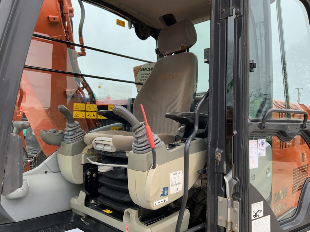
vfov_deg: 46.8
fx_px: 269
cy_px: 115
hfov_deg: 60.0
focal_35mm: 30
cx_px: 159
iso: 20
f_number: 1.8
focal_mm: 3
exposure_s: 1/122
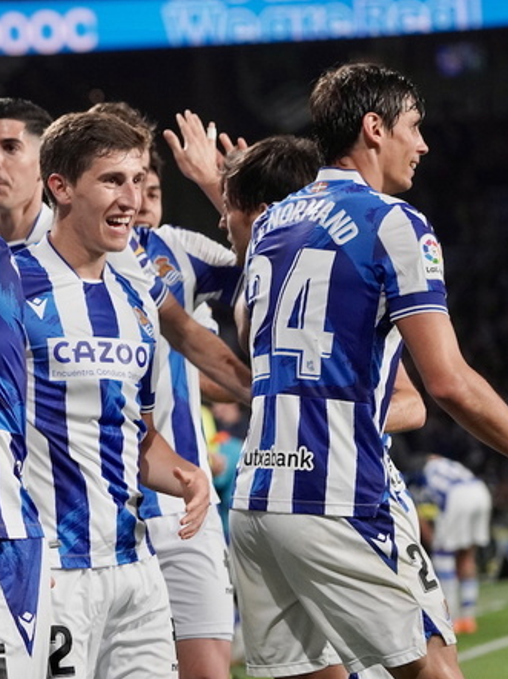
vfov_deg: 6.4
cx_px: -23
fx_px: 6032
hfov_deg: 4.8
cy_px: 355
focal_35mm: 308
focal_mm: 130
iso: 1600
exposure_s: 1/1000
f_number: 4
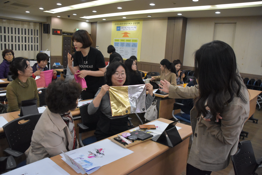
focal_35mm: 27
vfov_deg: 47.9
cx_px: 131
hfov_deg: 67.4
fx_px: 196
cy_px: 88
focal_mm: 18
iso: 4000
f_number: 3.5
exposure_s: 1/500
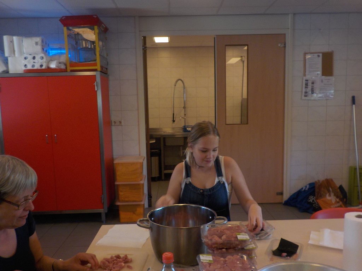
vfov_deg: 46.8
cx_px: 181
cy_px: 136
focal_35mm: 30
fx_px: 314
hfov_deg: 60.0
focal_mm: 4.1
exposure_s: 1/40
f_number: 3.3
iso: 125
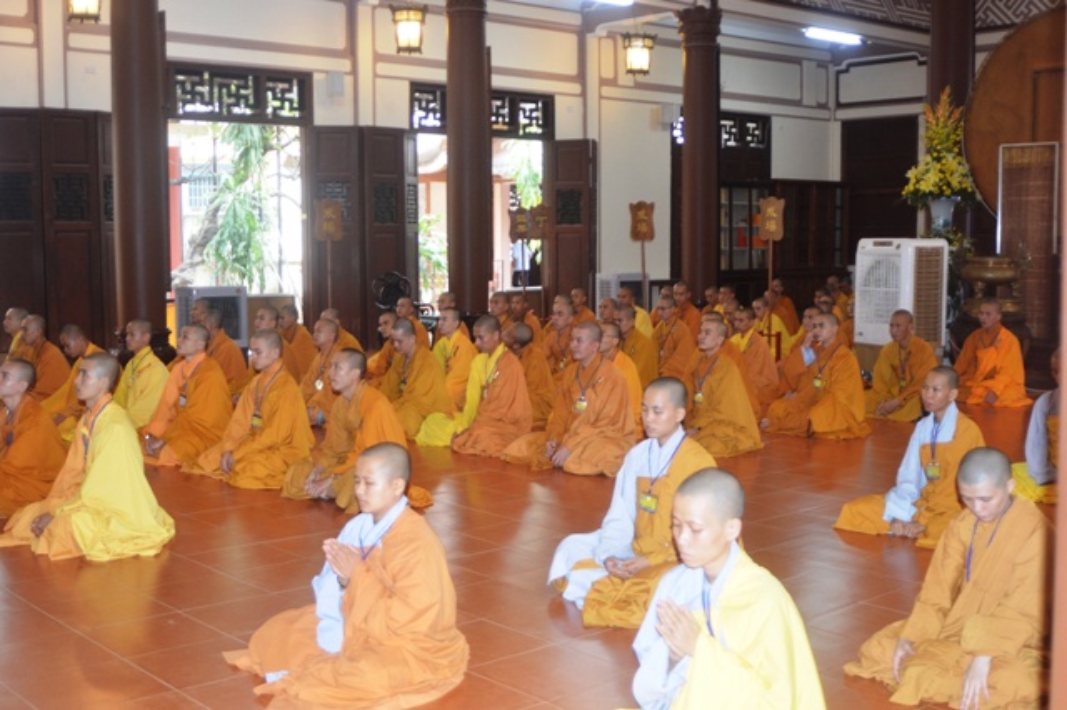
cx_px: 534
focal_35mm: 112
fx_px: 3333
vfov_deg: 12.2
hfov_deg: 18.2
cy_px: 355
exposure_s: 1/60
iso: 500
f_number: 4.5
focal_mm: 75
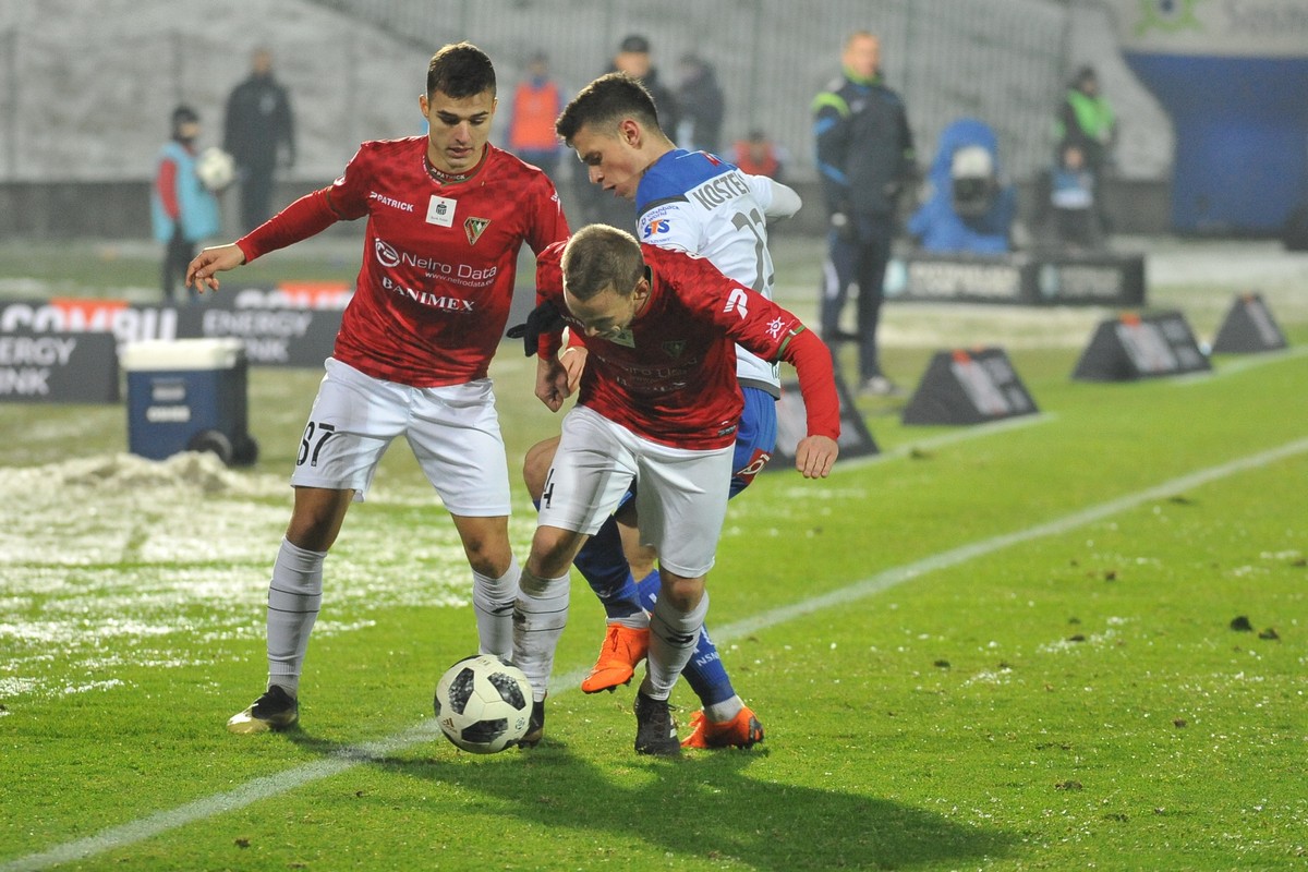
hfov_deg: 10.3
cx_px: 654
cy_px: 436
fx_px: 7266
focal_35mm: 200
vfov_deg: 6.9
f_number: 4
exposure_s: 1/640
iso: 3200
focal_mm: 200
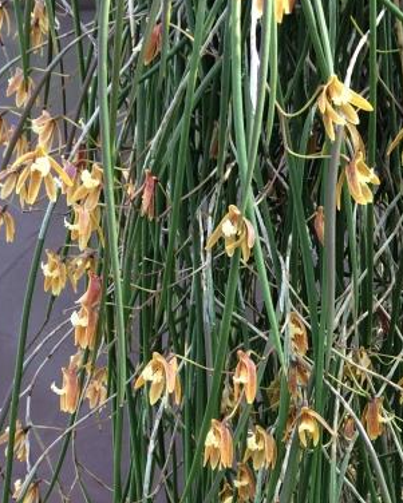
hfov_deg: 19.5
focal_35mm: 77
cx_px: 366
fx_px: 1148
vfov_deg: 23.1
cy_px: 569
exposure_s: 1/232
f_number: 2.2
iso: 32
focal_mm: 4.15
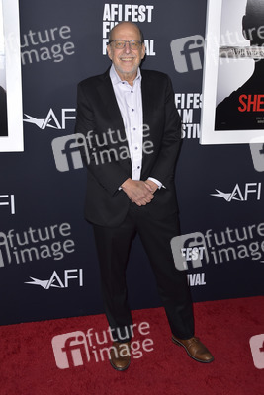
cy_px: 198
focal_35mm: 38
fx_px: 418
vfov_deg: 50.7
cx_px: 132
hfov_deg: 35.1
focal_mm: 38
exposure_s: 1/200
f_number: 6.3
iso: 500
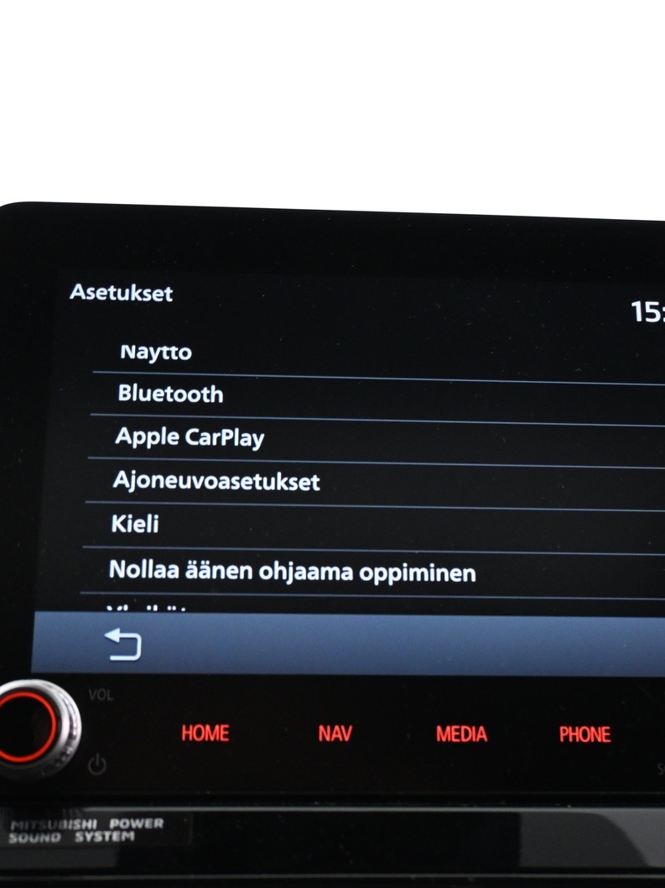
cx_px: 372
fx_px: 1358
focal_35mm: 53
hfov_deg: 27.5
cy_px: 448
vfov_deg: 36.2
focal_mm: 24
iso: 1600
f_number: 4.2
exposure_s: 1/25
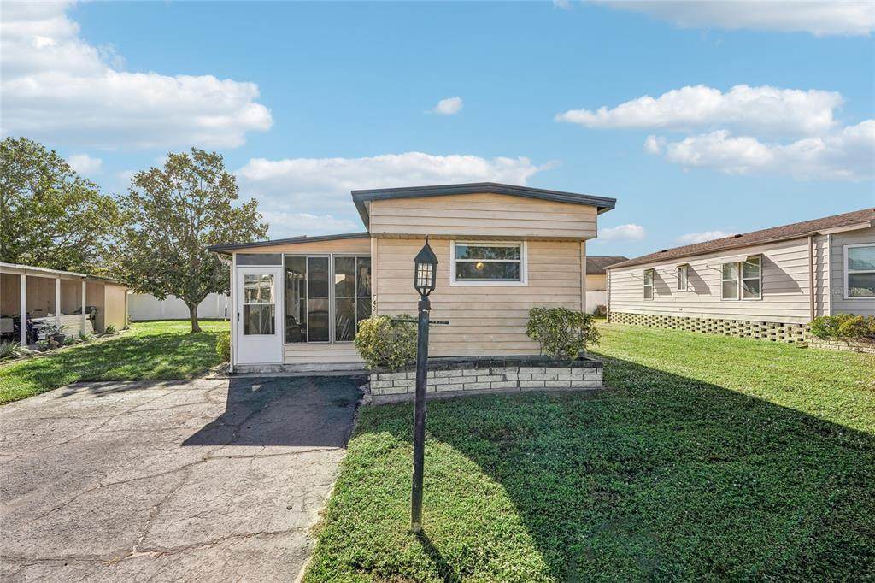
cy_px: 292
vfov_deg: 73.7
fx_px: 389
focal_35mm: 16
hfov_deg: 96.8
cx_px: 438
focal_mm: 16
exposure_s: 1/1000
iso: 400
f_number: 8
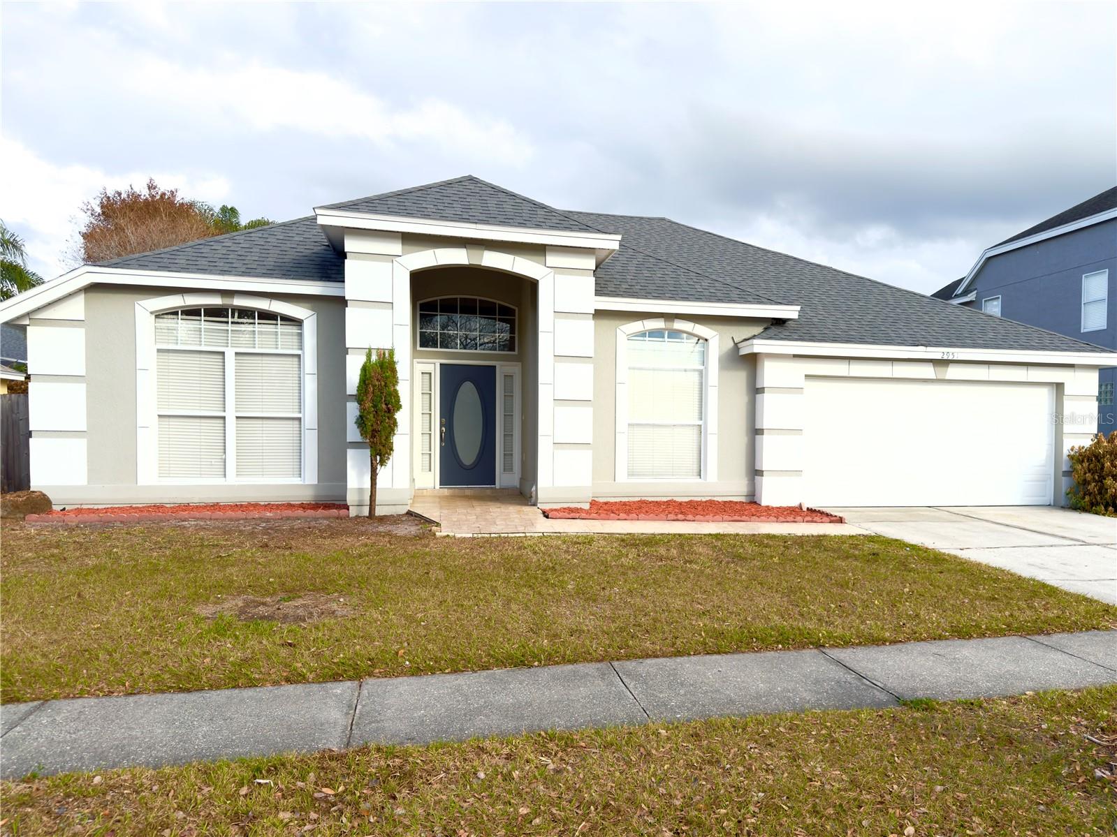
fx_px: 774
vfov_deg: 56.8
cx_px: 558
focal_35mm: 24
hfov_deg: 71.6
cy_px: 418
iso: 64
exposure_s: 1/2778
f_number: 1.78
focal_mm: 6.76
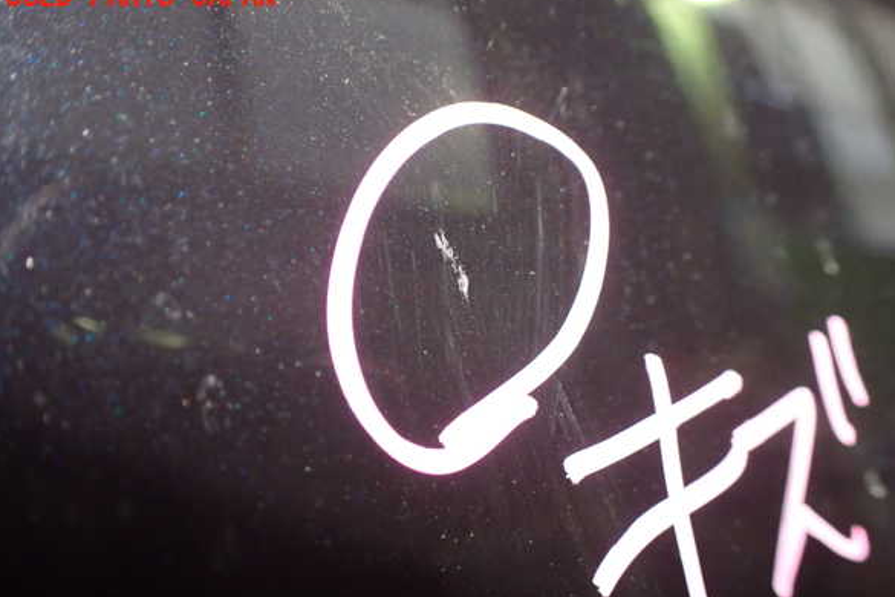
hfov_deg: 58.7
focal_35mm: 32
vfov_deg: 41.1
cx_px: 456
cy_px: 321
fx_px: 795
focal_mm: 5.4
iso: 800
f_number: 2.3
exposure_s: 1/125
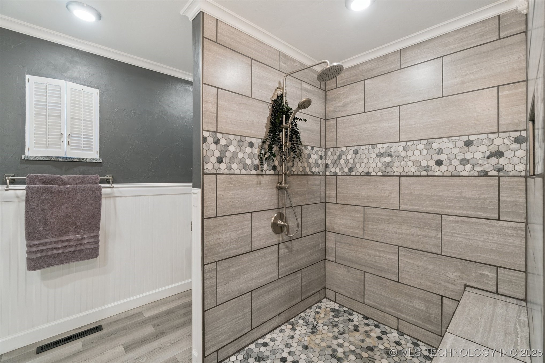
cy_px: 182
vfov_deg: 77.3
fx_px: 227
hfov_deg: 100.4
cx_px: 272
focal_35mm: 15
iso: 200
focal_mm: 10
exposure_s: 1/25
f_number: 6.3
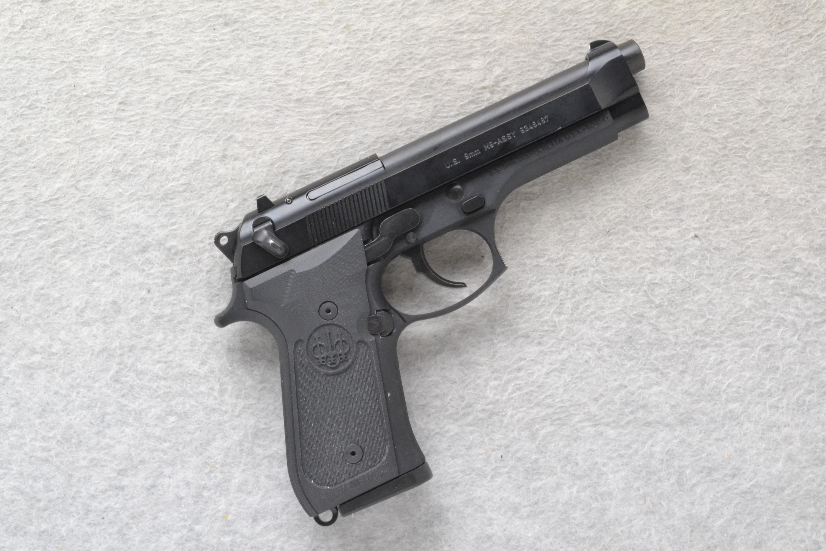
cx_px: 413
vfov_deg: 22.6
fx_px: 1377
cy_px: 276
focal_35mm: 60
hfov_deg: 33.4
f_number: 20
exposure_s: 1/60
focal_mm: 40
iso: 3200
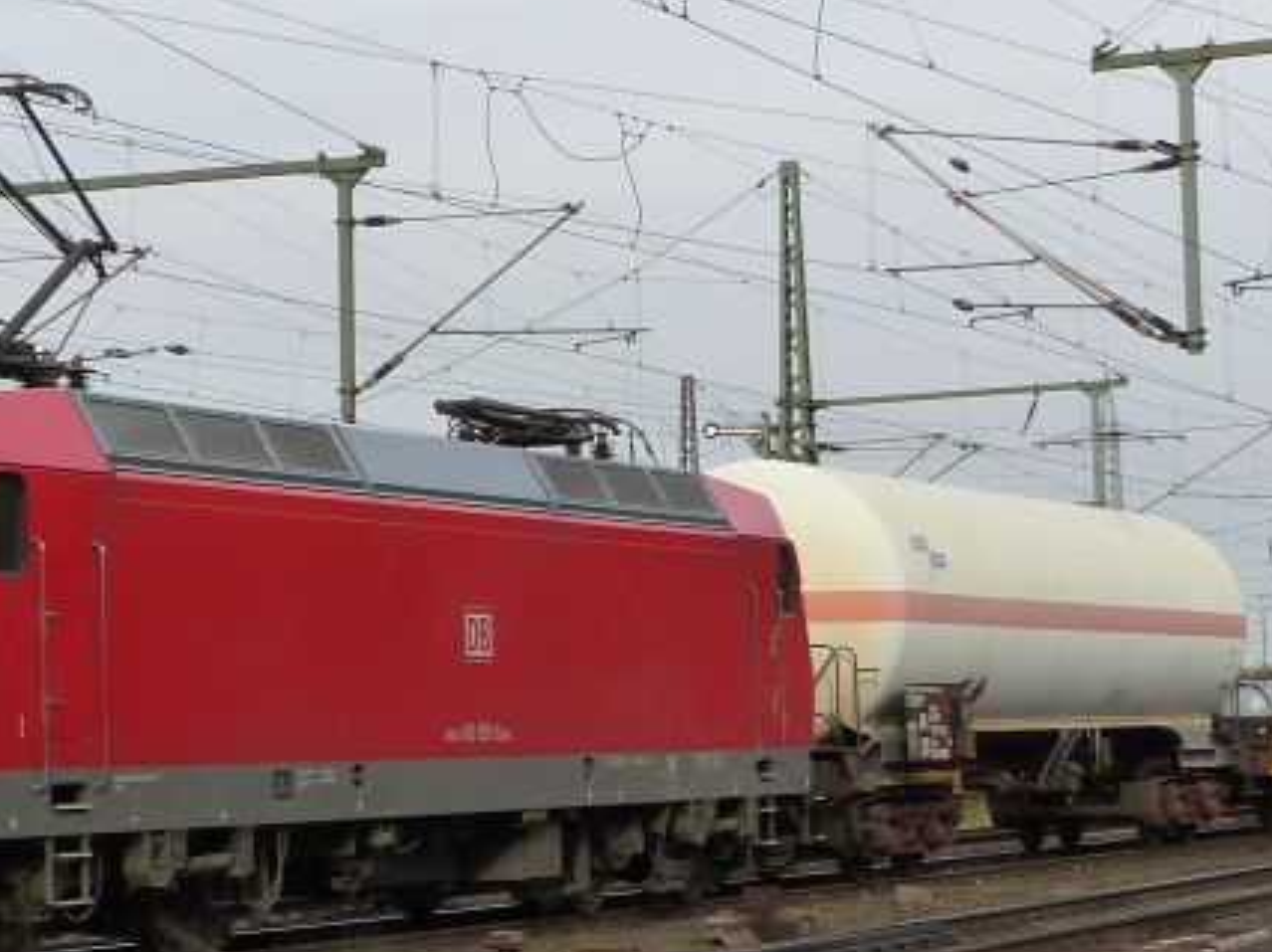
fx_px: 4554
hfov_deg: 15.7
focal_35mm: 124
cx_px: 116
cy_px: 576
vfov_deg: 11.9
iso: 160
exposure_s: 1/400
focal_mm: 7.8
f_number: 4
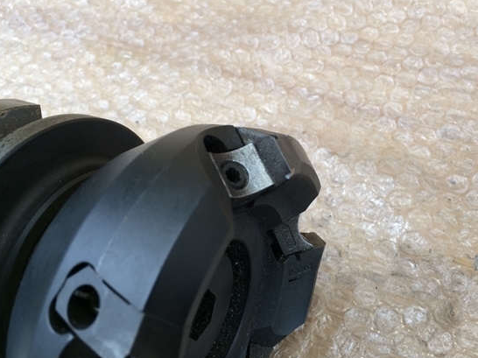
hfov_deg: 53.9
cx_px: 254
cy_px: 187
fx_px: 469
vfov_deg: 41.8
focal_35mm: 34
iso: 64
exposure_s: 1/30
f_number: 2.2
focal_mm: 4.15
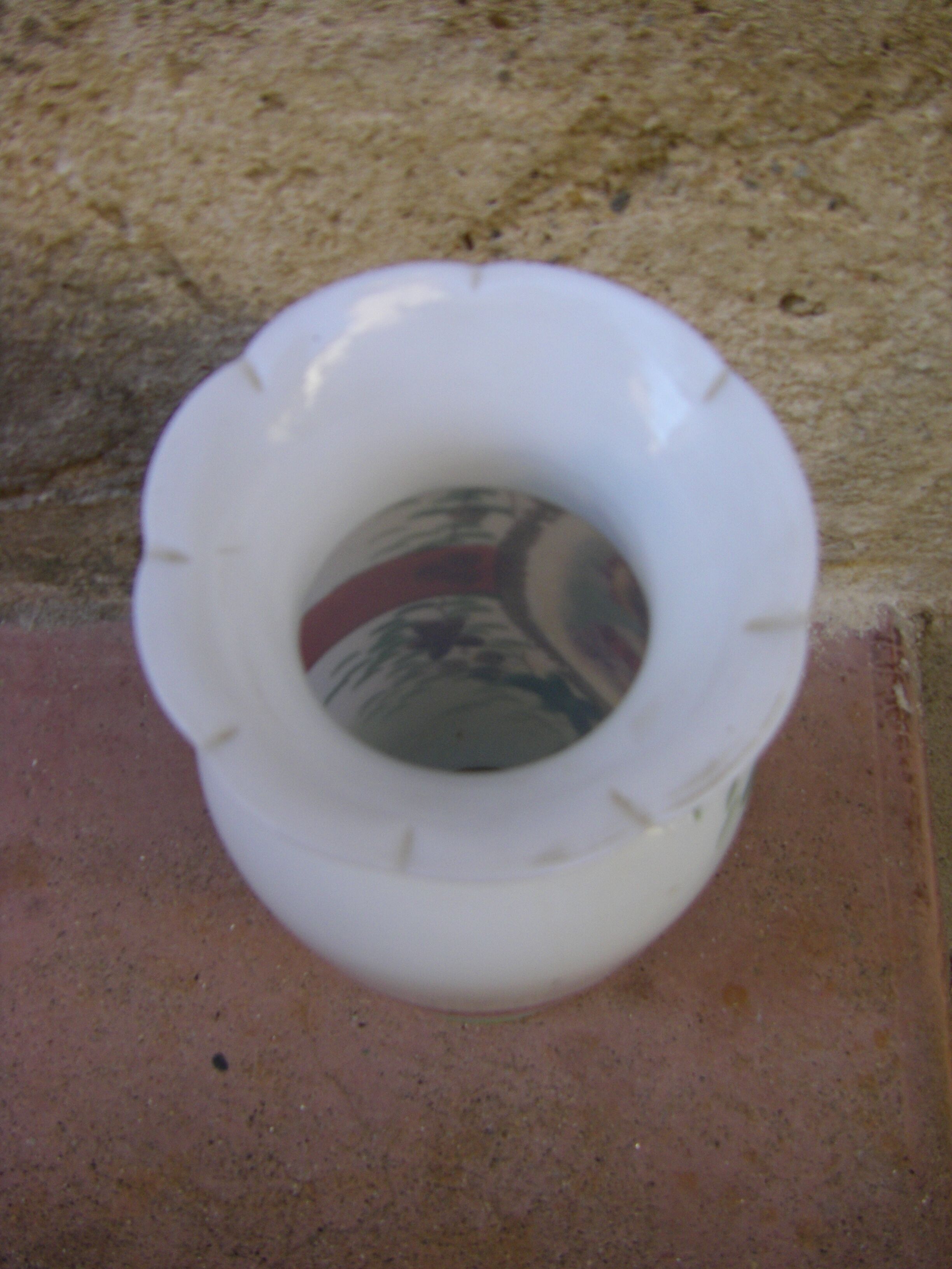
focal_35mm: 38
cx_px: 476
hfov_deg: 37.7
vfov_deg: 49.0
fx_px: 1393
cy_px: 634
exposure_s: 1/100
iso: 125
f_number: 3.5
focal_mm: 6.3
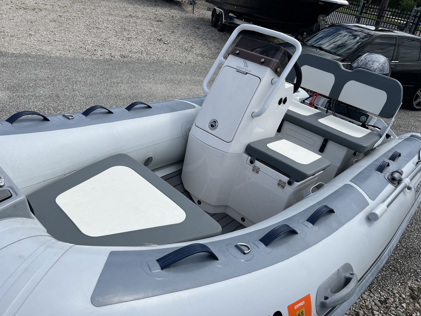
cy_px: 158
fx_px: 316
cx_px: 210
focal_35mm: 26
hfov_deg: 67.3
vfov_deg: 53.1
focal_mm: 5.1
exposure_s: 1/5556
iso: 50
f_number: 1.6
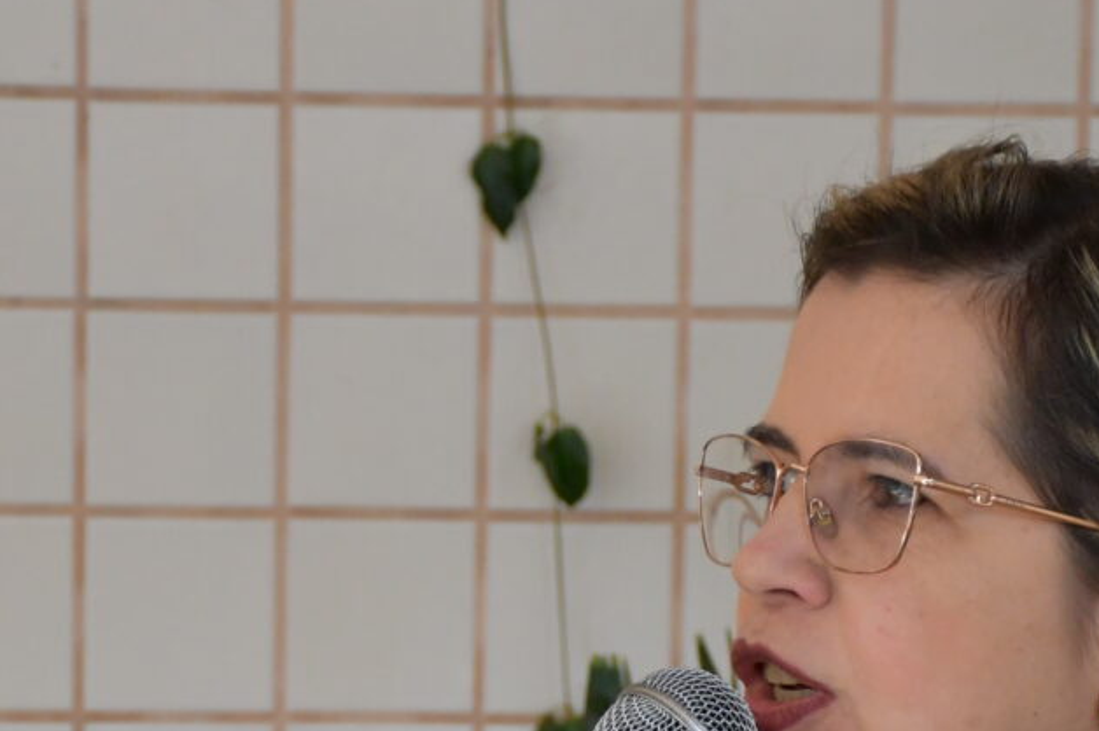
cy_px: 1056
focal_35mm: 257
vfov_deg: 5.3
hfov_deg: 8.0
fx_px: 7841
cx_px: 418
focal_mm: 56
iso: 1800
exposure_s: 1/250
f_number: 4.8
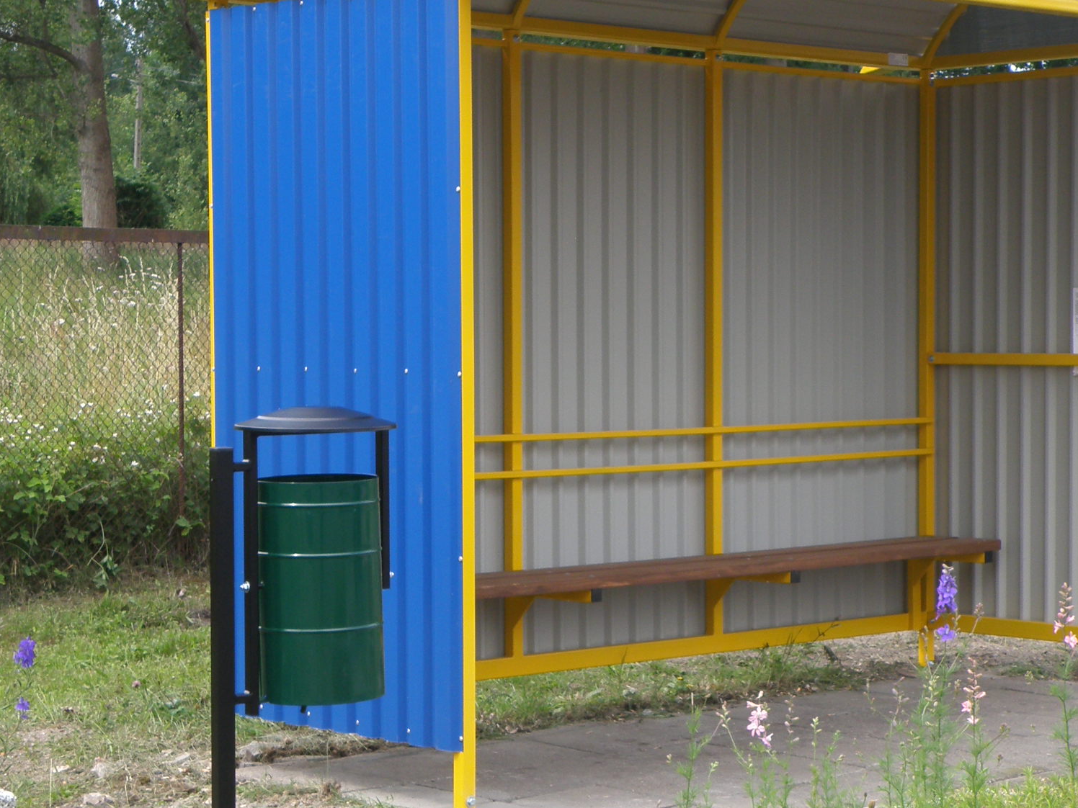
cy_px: 444
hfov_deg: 21.9
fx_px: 2772
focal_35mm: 89
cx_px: 723
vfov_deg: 16.6
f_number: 5
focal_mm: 9.31
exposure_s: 1/100
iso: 64
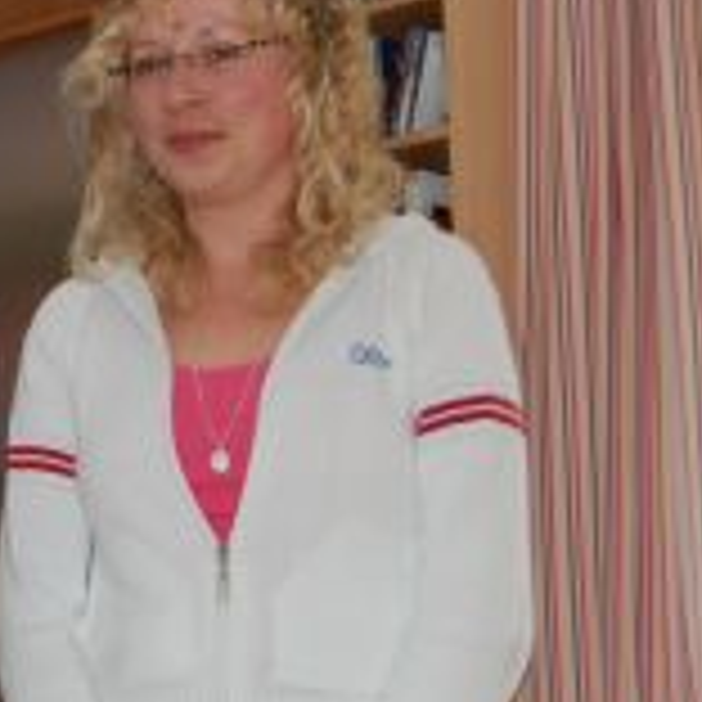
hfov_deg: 11.6
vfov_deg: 11.9
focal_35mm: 147
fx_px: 3373
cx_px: -130
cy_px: 216
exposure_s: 1/60
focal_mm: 30
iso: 400
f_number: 4.2
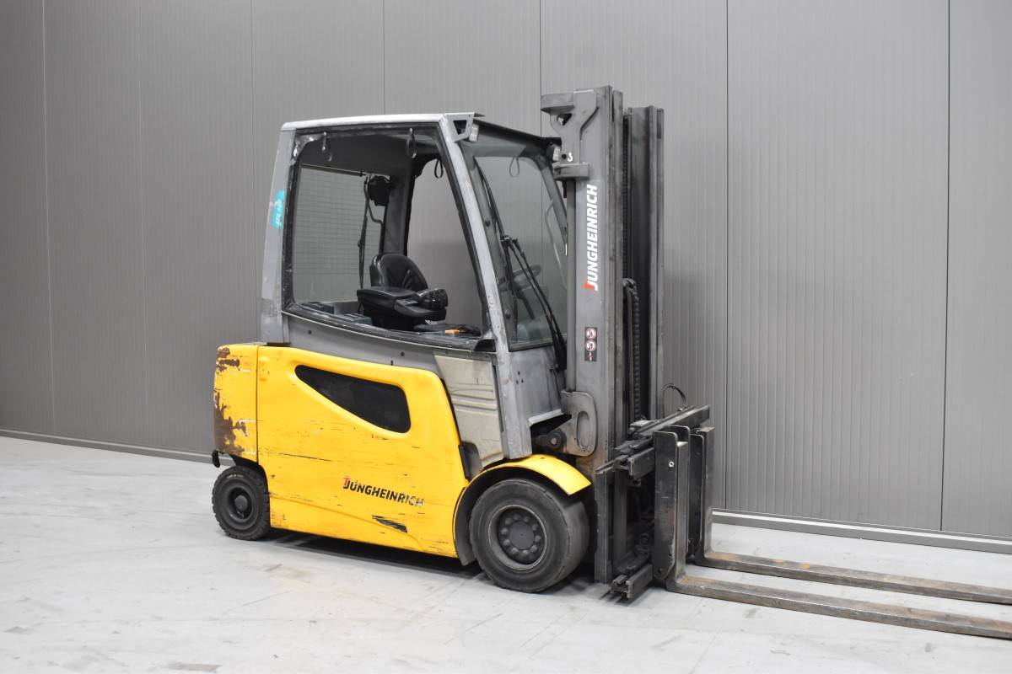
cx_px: 506
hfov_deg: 55.1
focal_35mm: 34
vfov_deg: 38.4
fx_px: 970
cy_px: 337
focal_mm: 23
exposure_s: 1/30
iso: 1600
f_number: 5
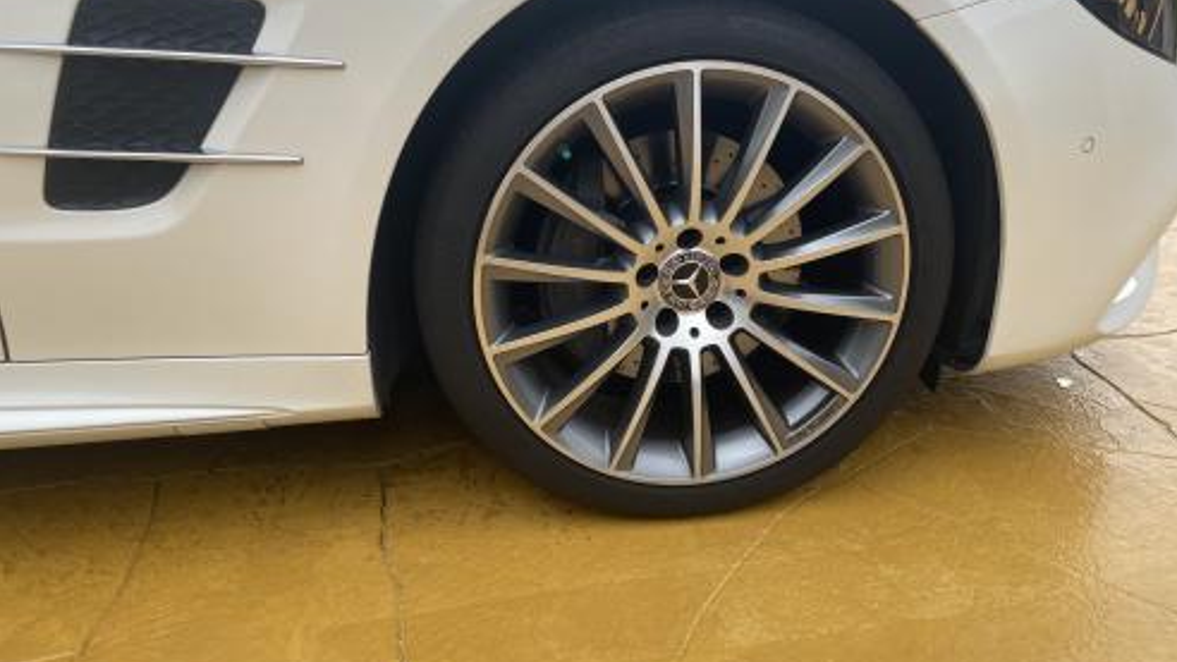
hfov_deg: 66.0
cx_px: 600
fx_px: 905
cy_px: 308
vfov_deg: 40.2
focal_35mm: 29
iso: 32
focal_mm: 4.2
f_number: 1.6
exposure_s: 1/1195
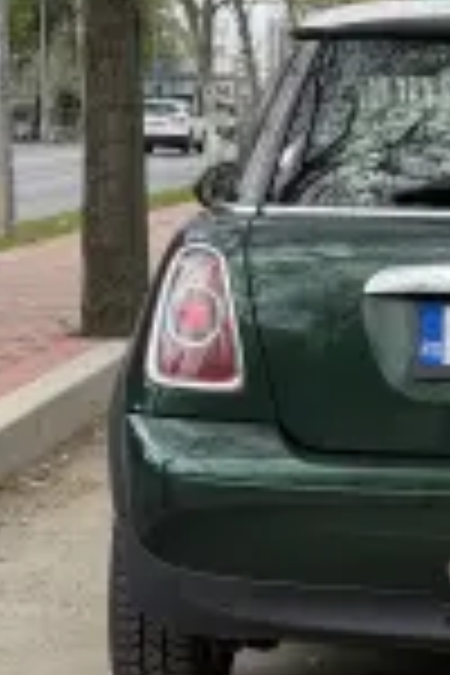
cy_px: 324
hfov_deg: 11.2
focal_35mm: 120
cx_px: 540
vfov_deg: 17.1
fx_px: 2250
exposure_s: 1/1353
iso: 64
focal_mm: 6.76
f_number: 1.78
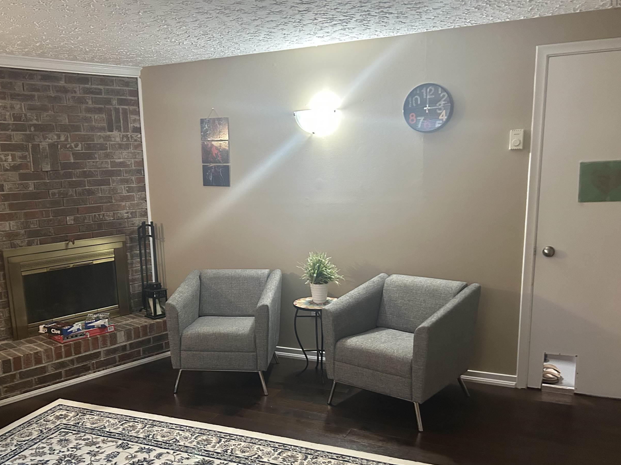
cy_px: 282
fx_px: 592
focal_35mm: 33
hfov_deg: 55.1
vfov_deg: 42.7
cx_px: 260
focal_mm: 5.7
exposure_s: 1/60
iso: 500
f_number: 1.5
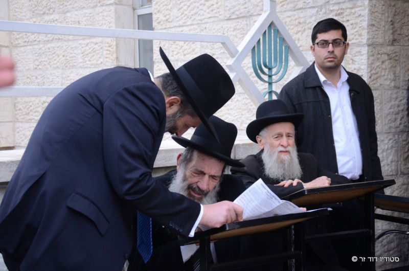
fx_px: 714
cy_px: 136
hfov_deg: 32.0
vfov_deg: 21.5
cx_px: 204
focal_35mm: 63
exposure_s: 1/100
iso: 400
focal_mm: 42
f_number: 4.8
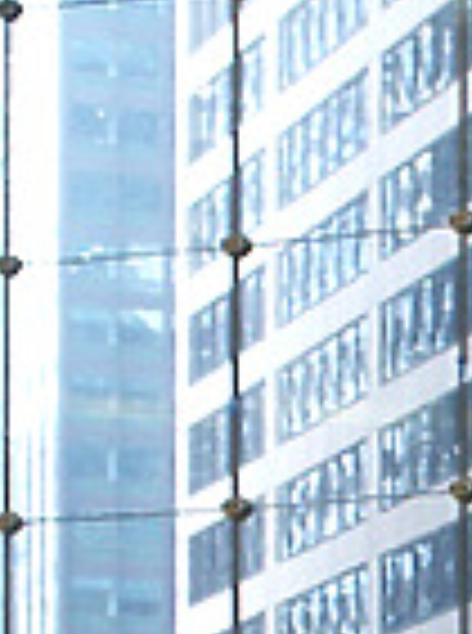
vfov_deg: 8.9
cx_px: 757
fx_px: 4091
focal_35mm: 224
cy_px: 445
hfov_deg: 6.5
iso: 64
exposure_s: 1/60
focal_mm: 7.18
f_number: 3
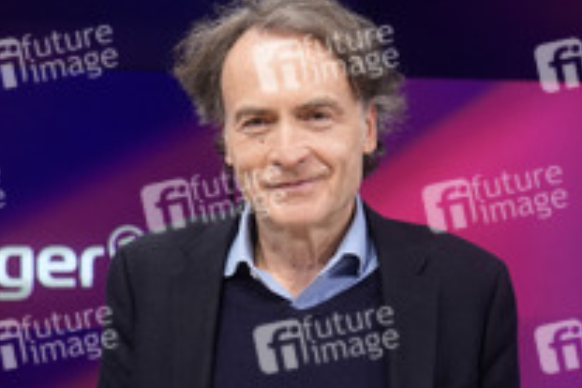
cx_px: 252
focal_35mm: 98
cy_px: 270
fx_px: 1584
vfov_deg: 13.9
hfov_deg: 20.8
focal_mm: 30
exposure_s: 1/160
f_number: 2.2
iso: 640
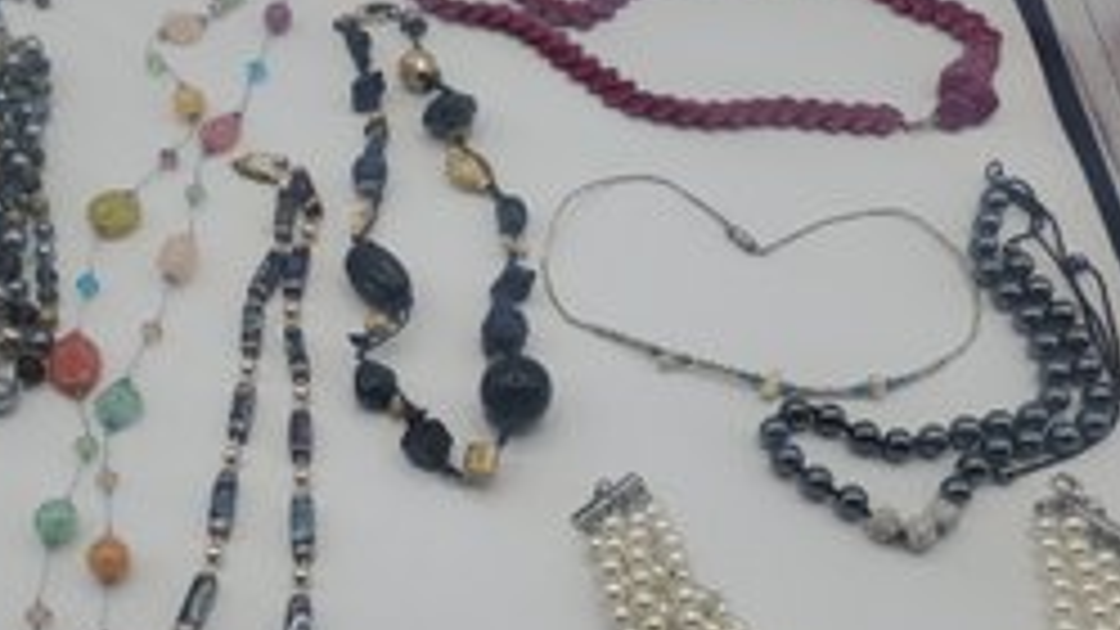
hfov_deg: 51.1
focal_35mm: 39
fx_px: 1158
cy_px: 475
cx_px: 416
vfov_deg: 29.9
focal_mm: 4.3
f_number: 2.4
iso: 50
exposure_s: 1/632
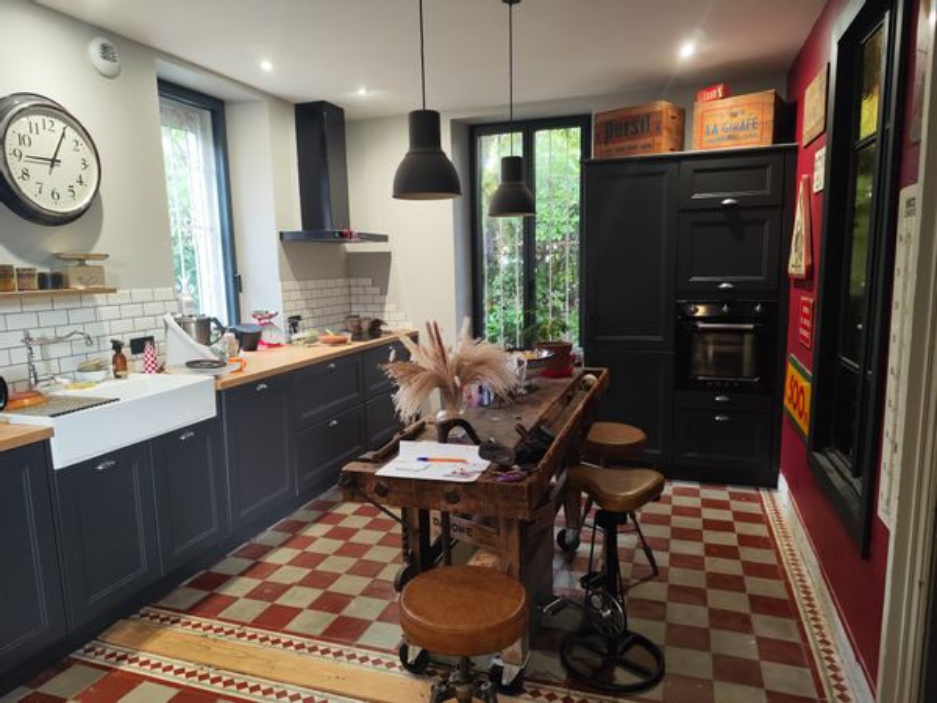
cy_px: 352
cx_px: 468
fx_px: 623
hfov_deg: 73.9
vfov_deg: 58.9
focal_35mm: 23
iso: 500
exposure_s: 1/50
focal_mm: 6.19
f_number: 1.65
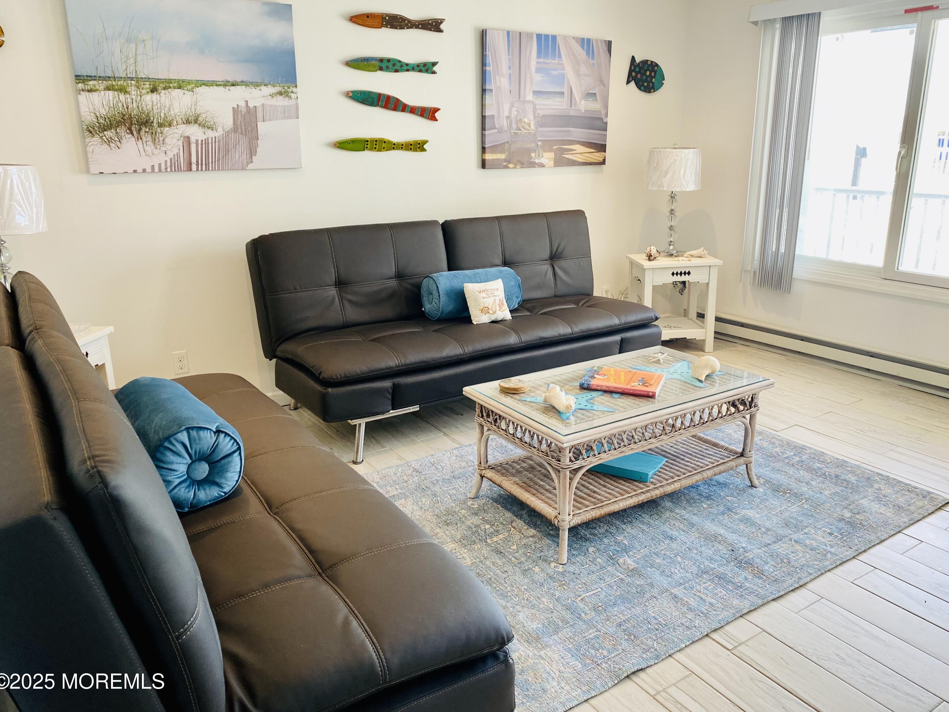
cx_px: 485
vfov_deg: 51.4
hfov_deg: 65.3
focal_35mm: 27
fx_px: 740
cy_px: 346
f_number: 1.8
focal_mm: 4.25
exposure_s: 1/120
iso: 100
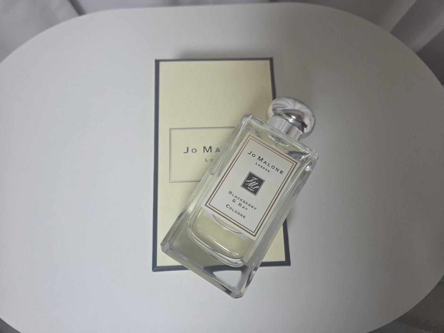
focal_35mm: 23
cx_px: 222
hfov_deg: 73.9
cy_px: 166
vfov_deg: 58.9
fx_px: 295
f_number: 1.8
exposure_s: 1/120
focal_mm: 5.4
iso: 160
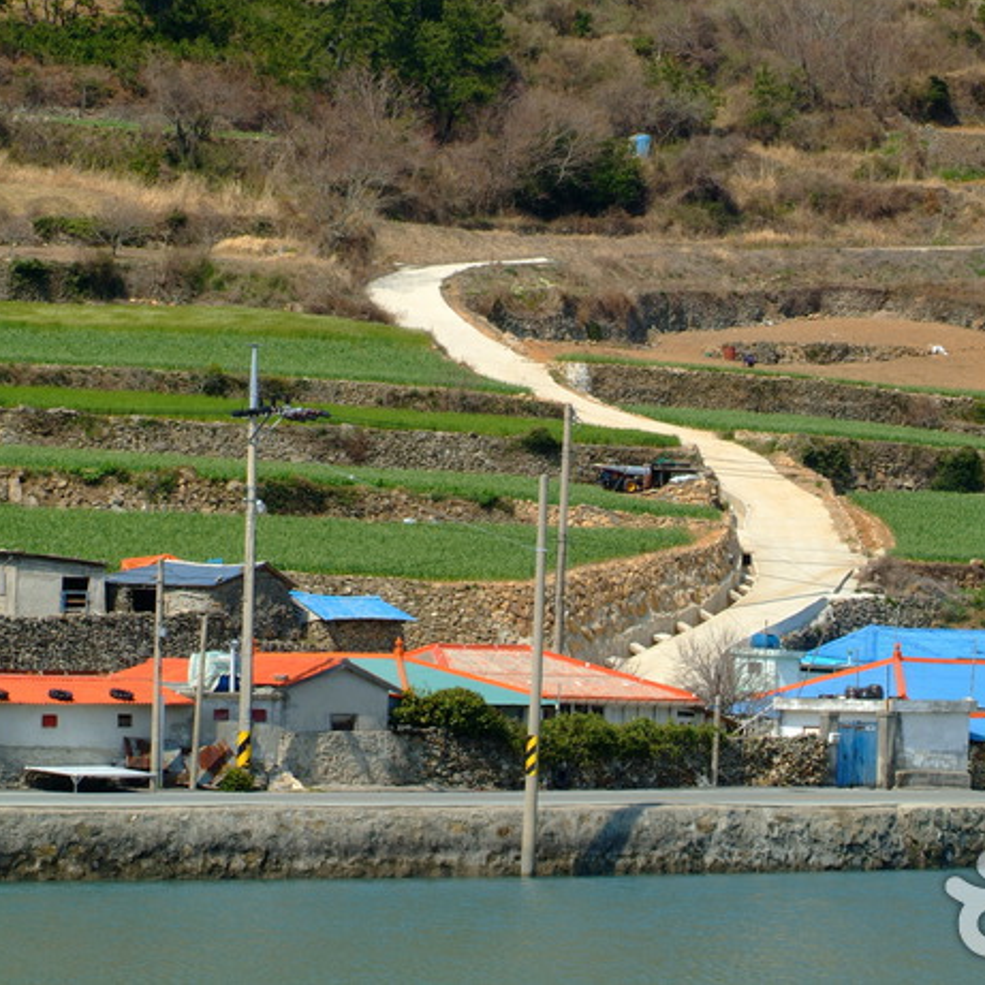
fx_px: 4990
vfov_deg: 11.3
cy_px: 487
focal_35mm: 155
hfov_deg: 11.3
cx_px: 550
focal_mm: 80
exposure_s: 1/60
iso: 160
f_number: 16
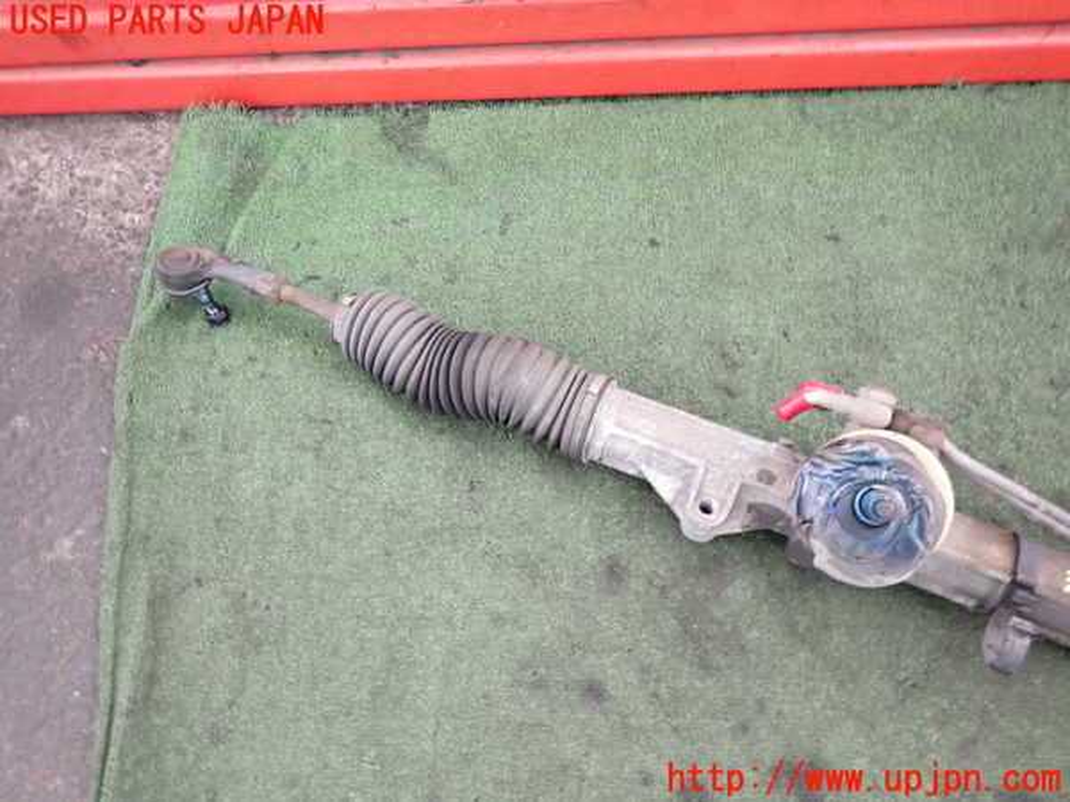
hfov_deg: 69.4
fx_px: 773
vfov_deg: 54.9
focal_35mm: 25
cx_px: 535
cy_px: 401
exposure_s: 1/30
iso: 500
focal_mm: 4.5
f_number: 2
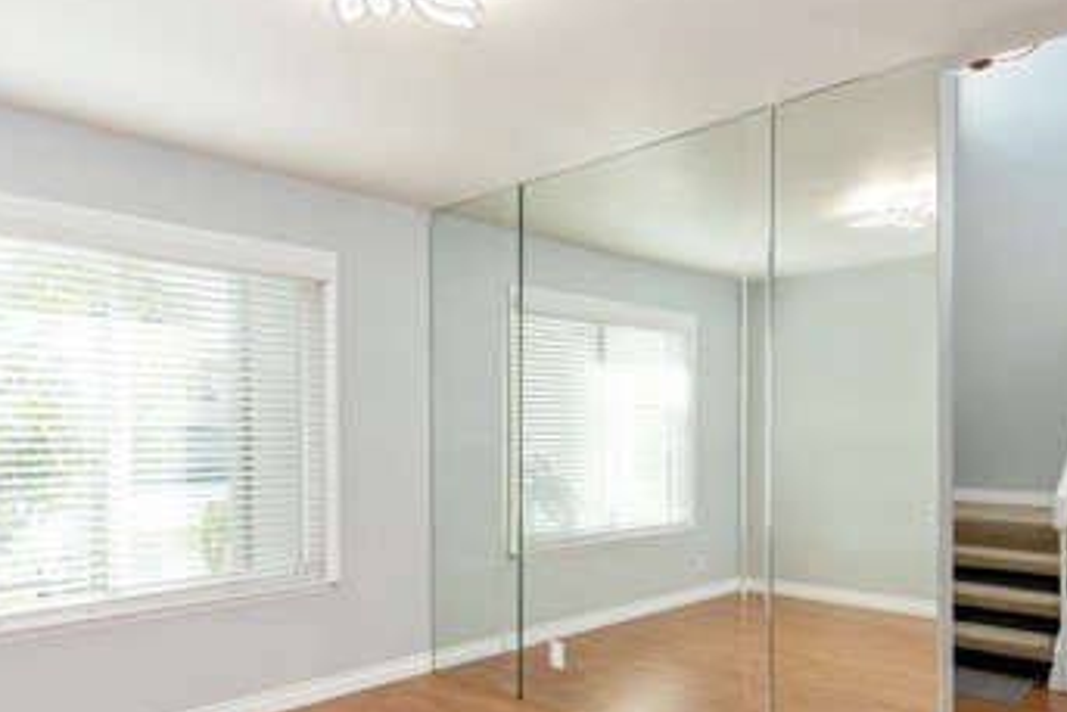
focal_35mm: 28
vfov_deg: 46.1
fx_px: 830
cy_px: 443
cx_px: 460
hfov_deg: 65.2
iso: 280
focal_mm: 15
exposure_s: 1/125
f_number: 5.6
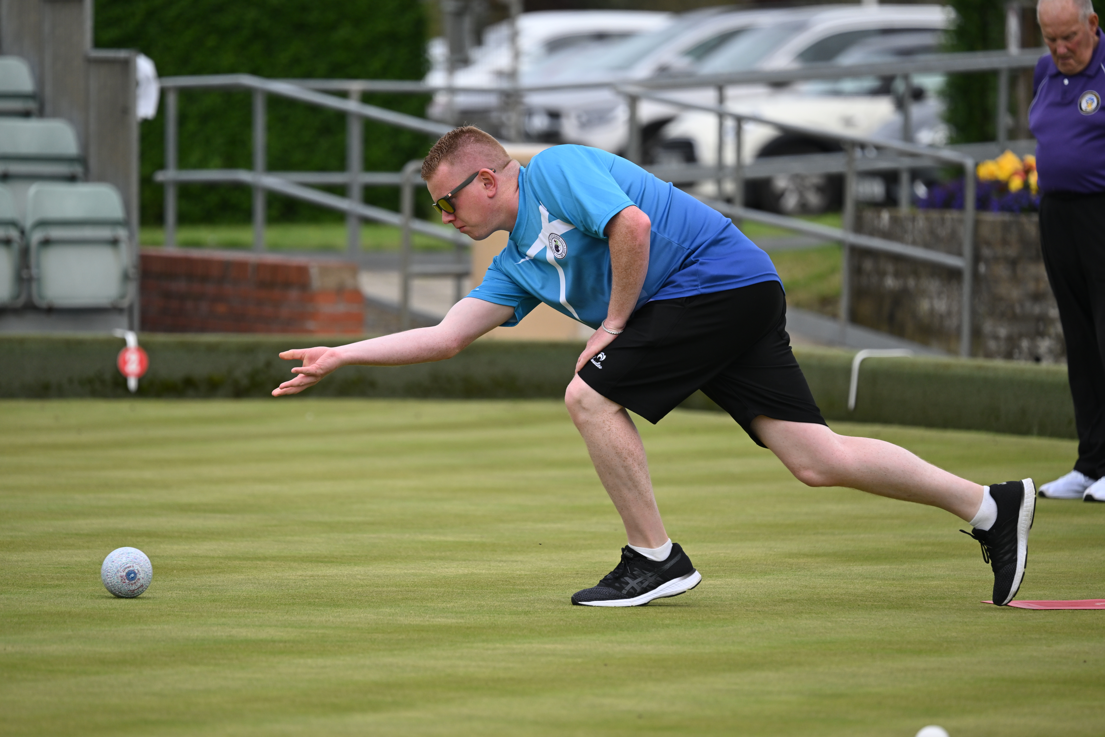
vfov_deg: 4.0
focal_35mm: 340
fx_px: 10435
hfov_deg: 6.1
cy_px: 368
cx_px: 552
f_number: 5.6
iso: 640
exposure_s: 1/2000
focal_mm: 340
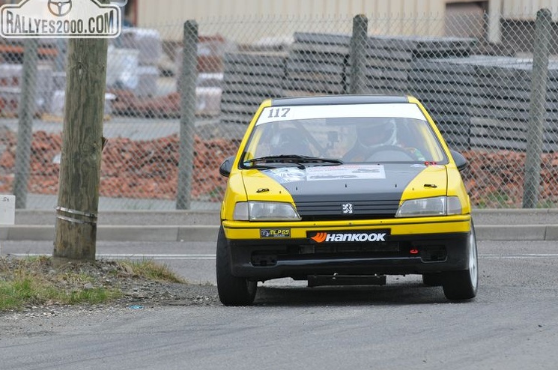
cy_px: 178
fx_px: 5184
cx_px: 291
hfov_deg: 6.2
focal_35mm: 335
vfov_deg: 4.1
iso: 800
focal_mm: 210
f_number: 6.3
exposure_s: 1/800
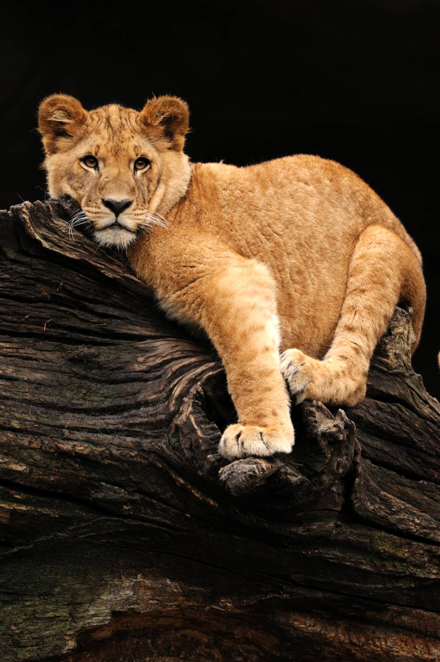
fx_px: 8269
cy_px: 331
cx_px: 220
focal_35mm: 450
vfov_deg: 4.6
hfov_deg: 3.0
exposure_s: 1/125
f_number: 4
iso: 320
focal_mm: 300
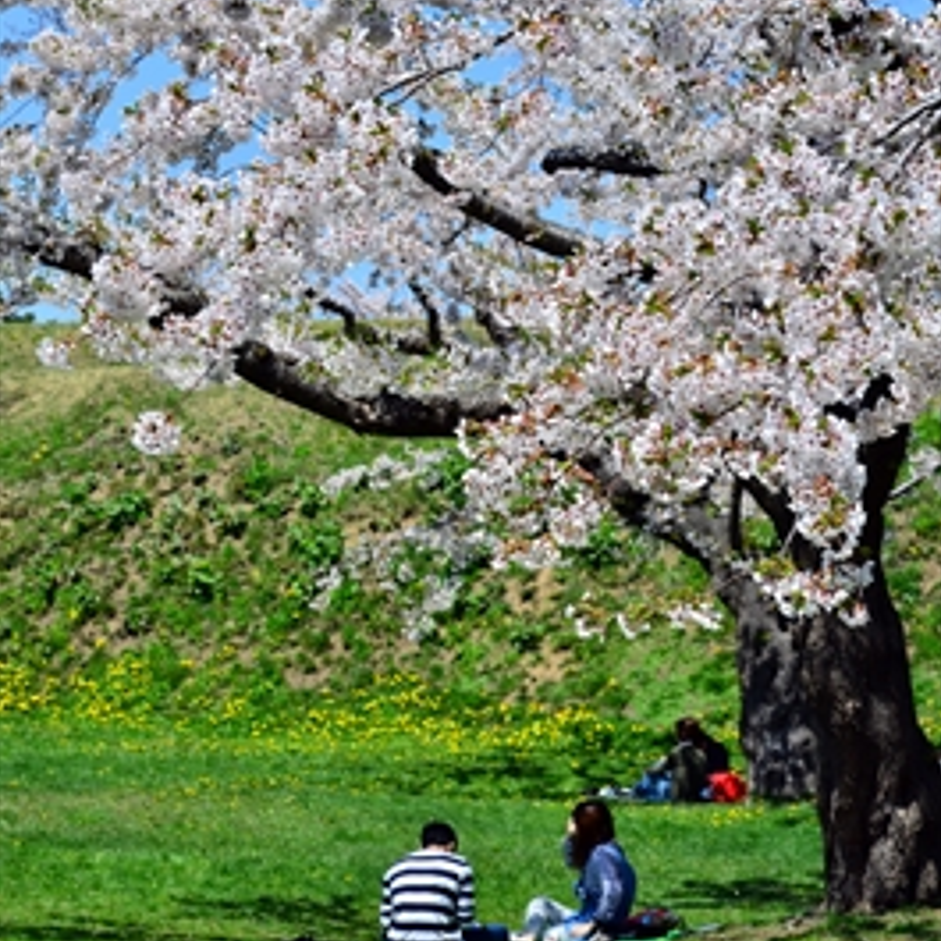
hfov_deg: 11.3
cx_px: 470
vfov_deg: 11.3
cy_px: 334
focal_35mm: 154
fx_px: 4736
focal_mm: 120
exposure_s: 1/640
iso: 400
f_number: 13
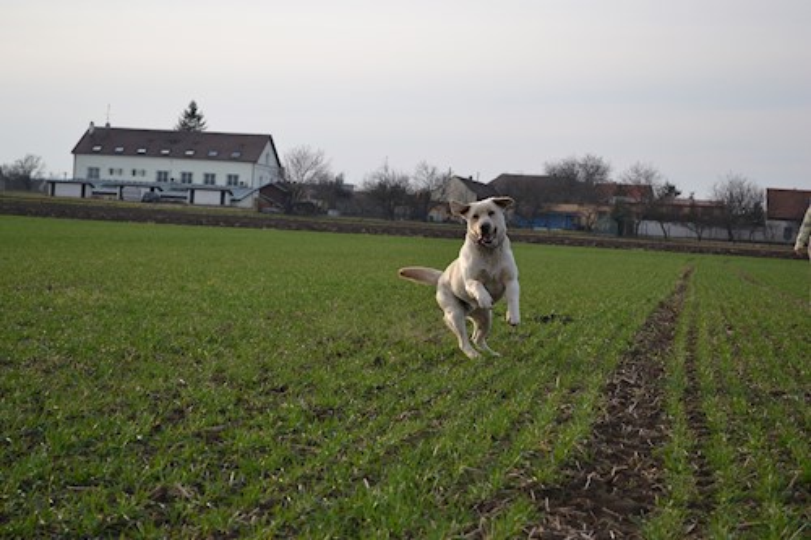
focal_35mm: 82
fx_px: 1858
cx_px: 406
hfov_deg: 24.6
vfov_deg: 16.5
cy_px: 270
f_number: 5.6
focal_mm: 55
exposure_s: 1/640
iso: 400
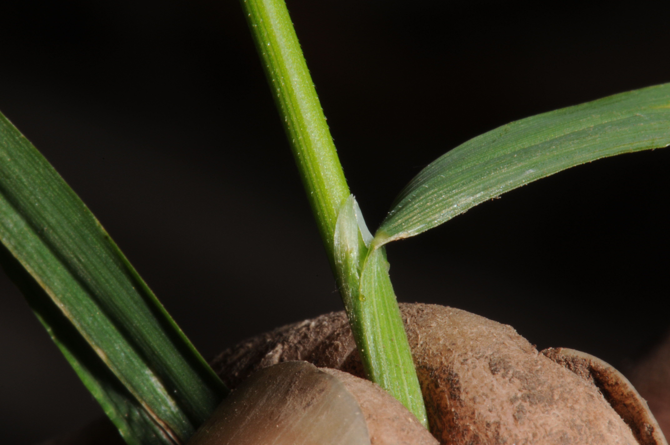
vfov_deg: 8.7
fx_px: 2928
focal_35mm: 158
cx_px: 335
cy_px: 222
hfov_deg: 13.1
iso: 200
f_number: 51
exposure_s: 1/80
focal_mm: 105
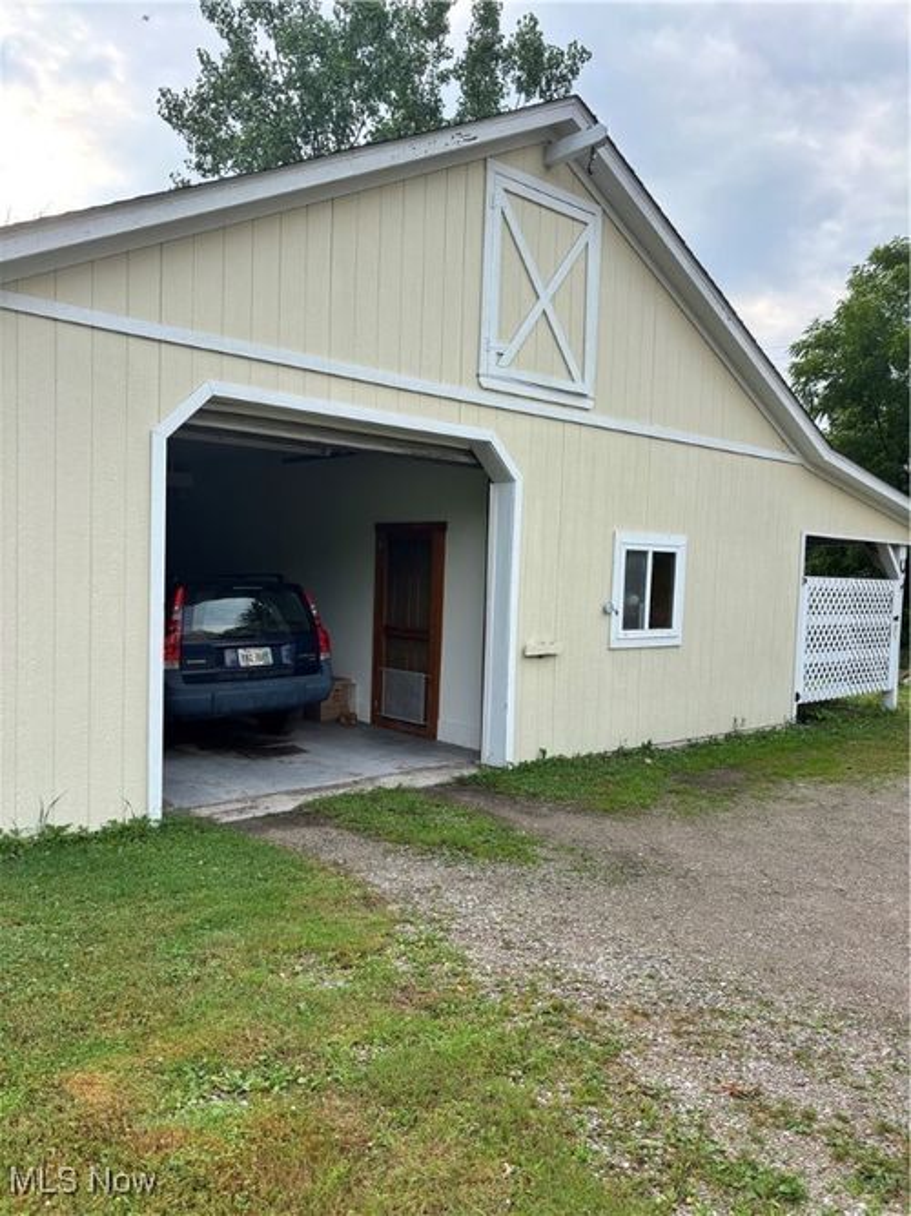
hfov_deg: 53.0
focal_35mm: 26
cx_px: 456
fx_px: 913
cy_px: 608
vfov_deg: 67.3
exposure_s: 1/688
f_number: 1.6
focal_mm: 5.96
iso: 50
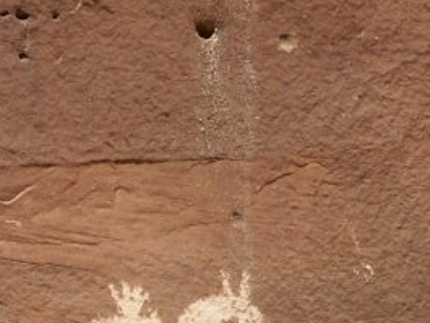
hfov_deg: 3.6
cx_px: 462
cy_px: 627
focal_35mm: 553
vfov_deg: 2.7
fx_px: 6872
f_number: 7.1
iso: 64
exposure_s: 1/250
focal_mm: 28.04
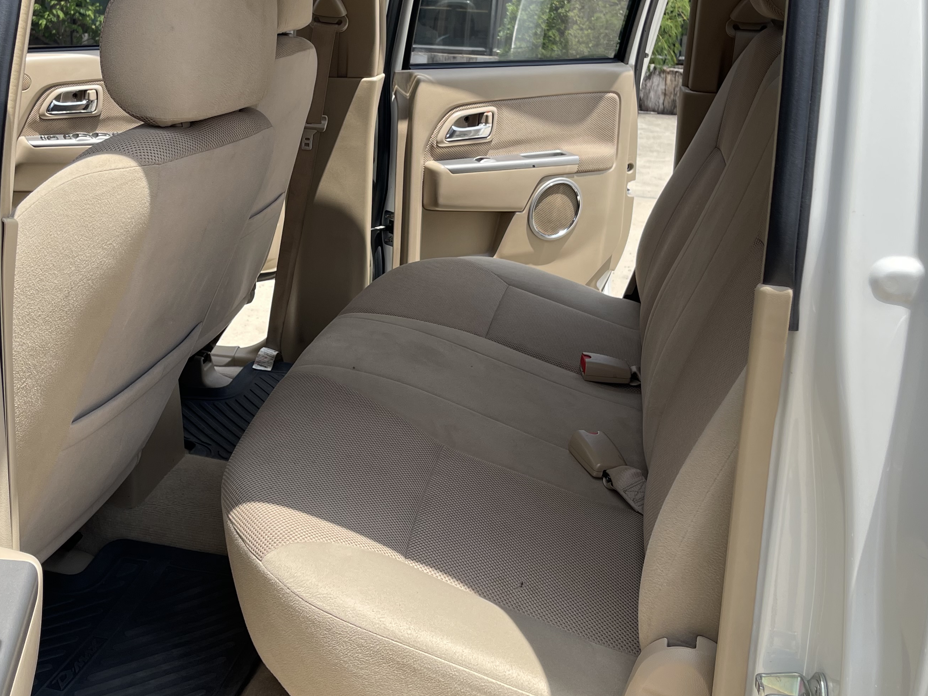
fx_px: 1072
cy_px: 194
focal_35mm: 40
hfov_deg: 46.3
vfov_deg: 35.3
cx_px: 335
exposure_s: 1/1420
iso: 32
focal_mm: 5.1
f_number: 1.6
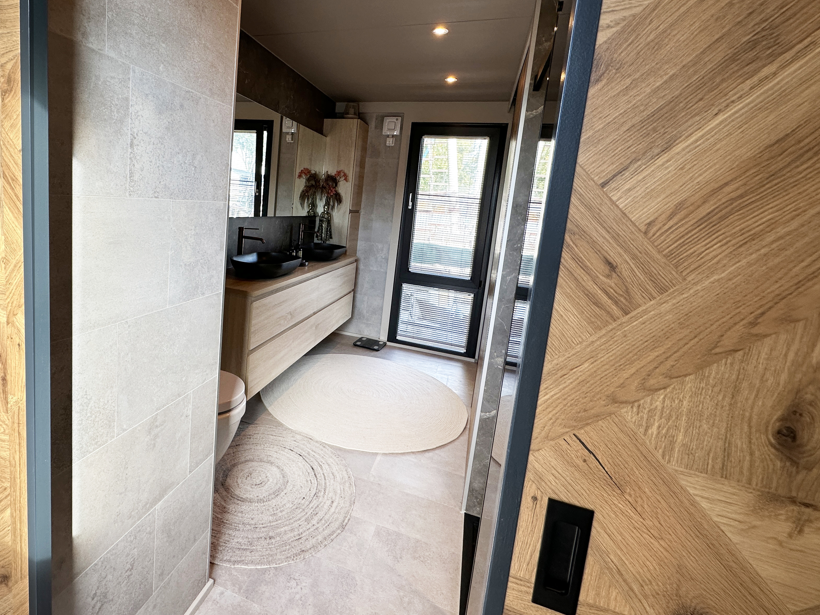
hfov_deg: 86.1
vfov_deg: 71.1
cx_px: 310
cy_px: 258
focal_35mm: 18
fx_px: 426
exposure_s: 1/103
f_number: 2.2
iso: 100
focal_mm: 2.22
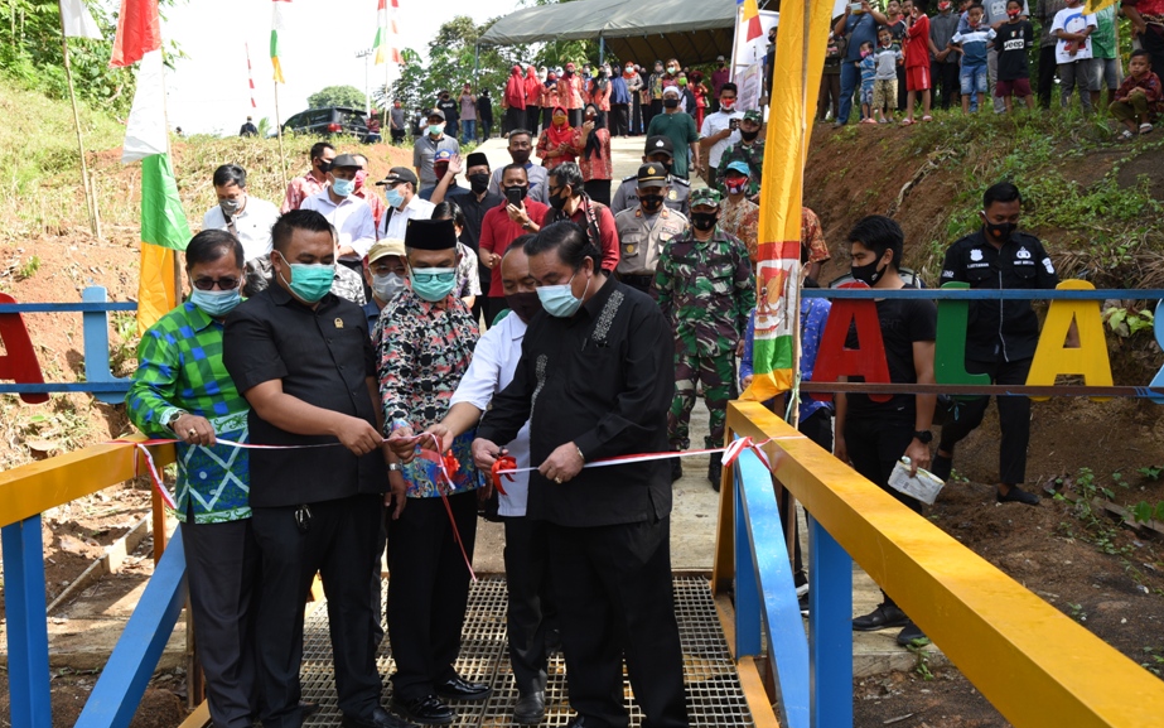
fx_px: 1364
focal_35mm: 43
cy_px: 421
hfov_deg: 46.1
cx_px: 525
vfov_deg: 29.8
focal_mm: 38
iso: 500
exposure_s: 1/200
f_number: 10
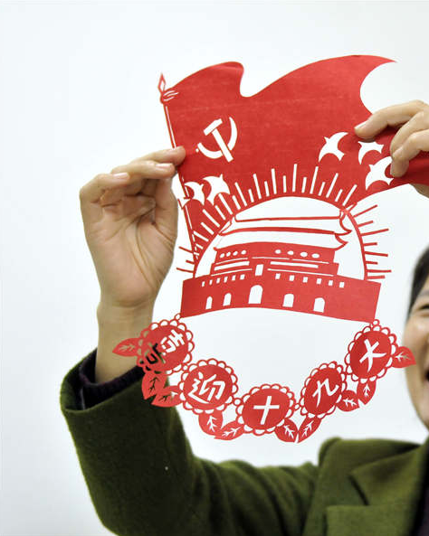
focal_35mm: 75
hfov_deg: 20.0
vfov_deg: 25.5
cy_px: 268
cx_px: 404
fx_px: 1186
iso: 800
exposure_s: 1/60
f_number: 2.8
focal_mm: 35
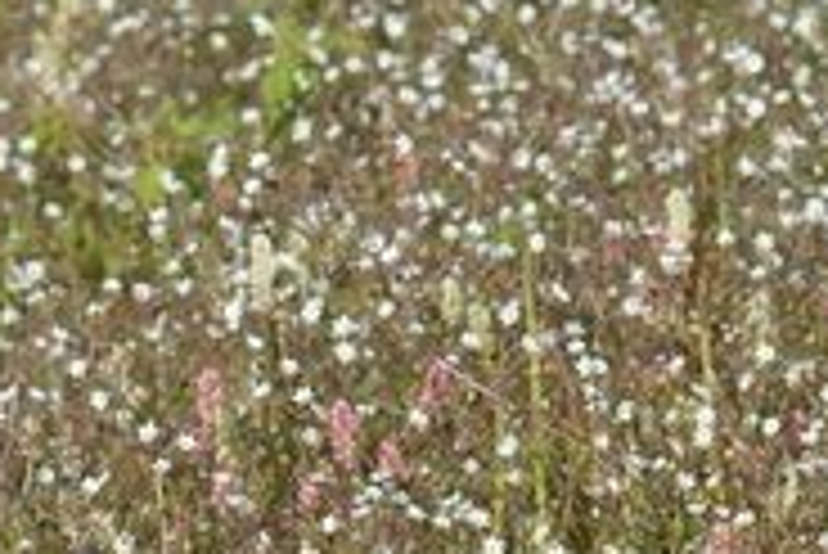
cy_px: 860
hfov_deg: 4.0
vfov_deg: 2.7
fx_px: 11822
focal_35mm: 514
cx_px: 302
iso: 200
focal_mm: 105
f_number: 10
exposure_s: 1/320
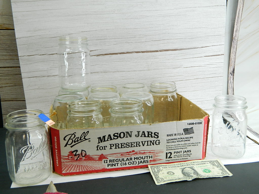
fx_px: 307
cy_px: 97
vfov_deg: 35.1
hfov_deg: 45.8
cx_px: 130
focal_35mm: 41
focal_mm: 7.3
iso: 160
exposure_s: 1/40
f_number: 3.5
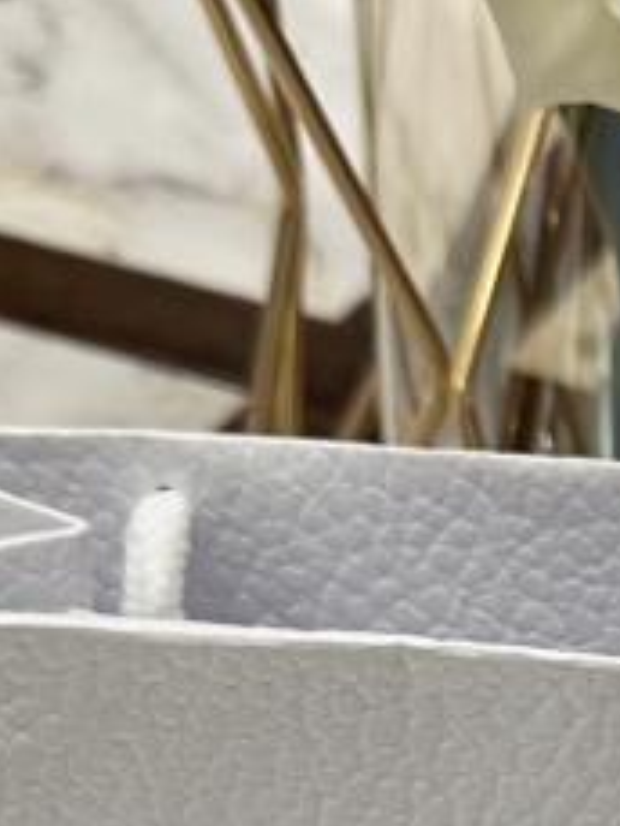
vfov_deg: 12.3
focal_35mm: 151
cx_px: 1236
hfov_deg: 9.2
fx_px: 3603
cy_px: 1320
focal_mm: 6.86
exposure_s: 1/100
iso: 80
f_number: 1.78
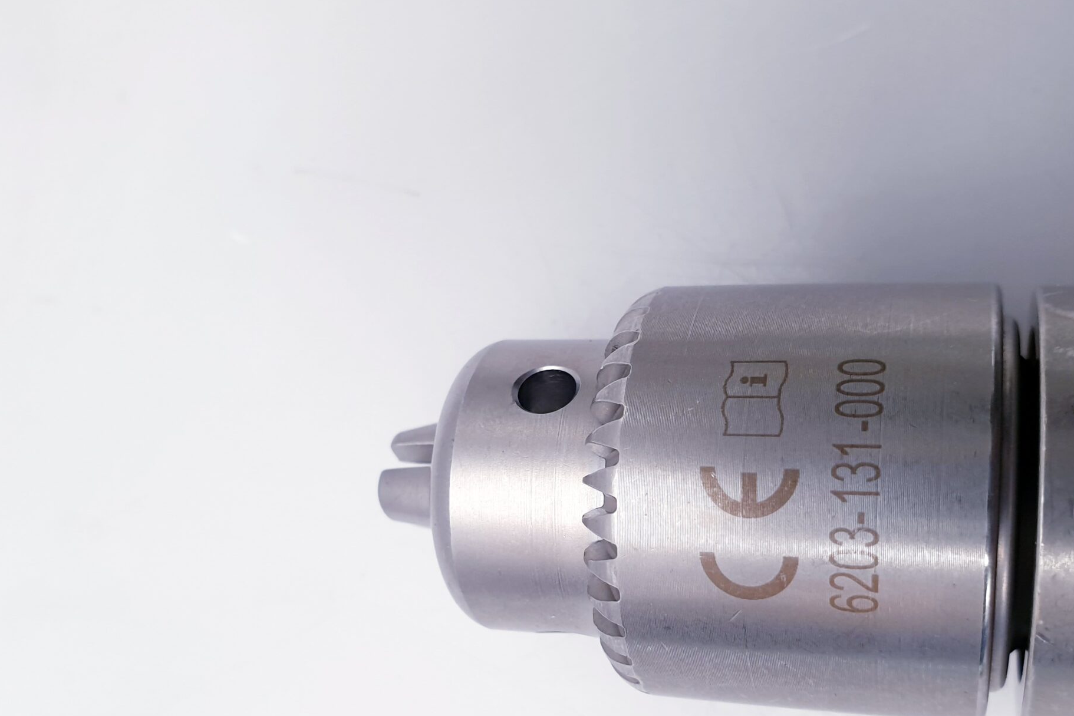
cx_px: 545
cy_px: 468
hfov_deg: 50.7
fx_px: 1134
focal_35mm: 38
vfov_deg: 34.8
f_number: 2.4
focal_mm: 4.3
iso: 80
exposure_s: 1/50
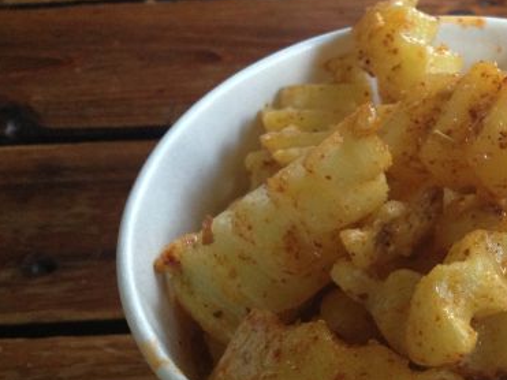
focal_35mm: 66
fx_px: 966
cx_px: 473
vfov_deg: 22.0
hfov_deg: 28.1
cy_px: 296
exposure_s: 1/20
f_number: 2.4
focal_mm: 4.28
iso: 200
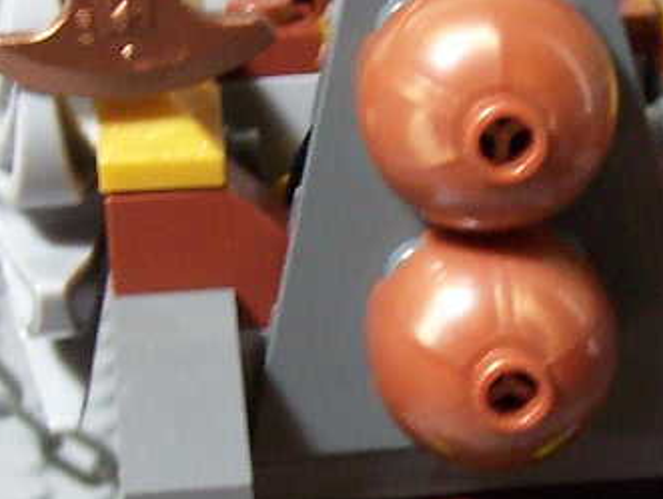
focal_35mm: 134
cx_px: 527
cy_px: 465
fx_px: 2569
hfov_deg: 14.6
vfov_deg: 11.0
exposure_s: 1/20
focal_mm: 5.6
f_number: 2.8
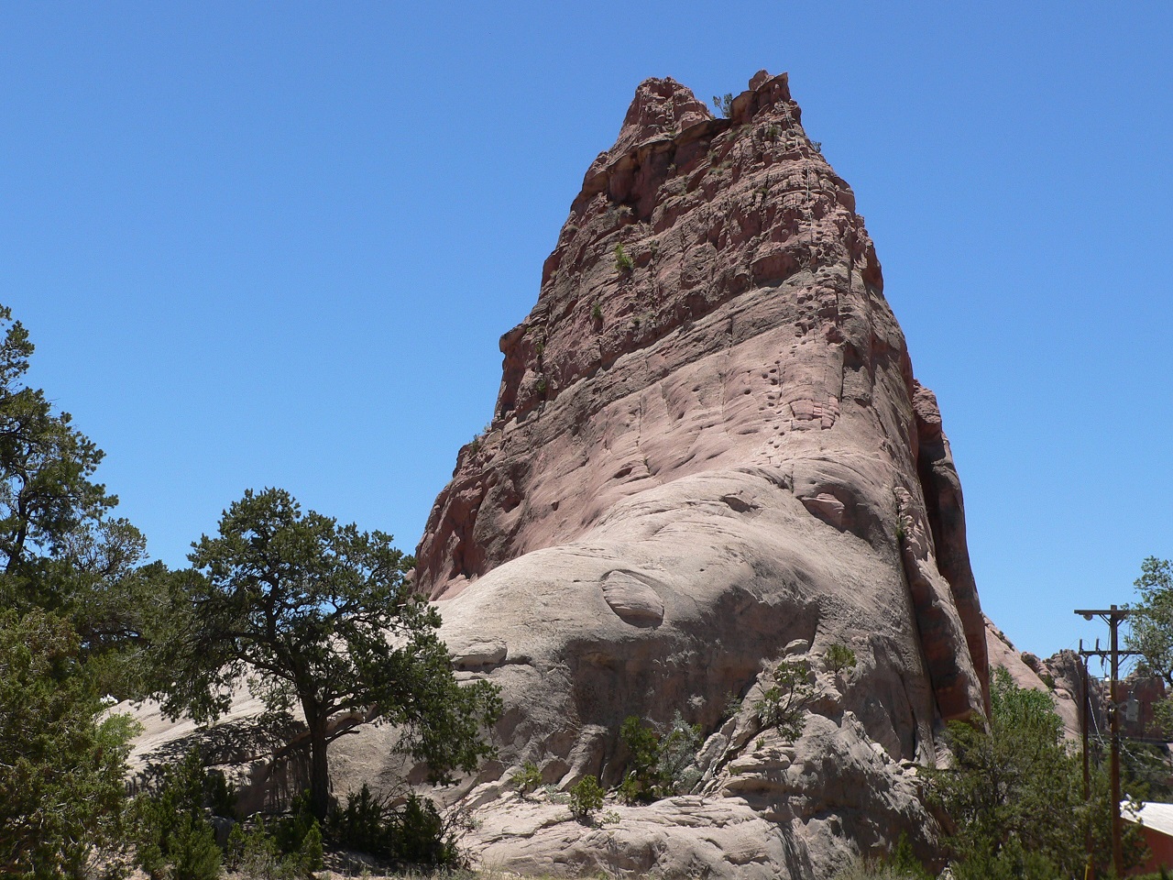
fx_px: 2067
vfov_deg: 24.0
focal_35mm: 61
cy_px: 440
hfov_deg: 31.7
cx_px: 586
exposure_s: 1/500
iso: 80
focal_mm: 10.2
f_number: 5.2
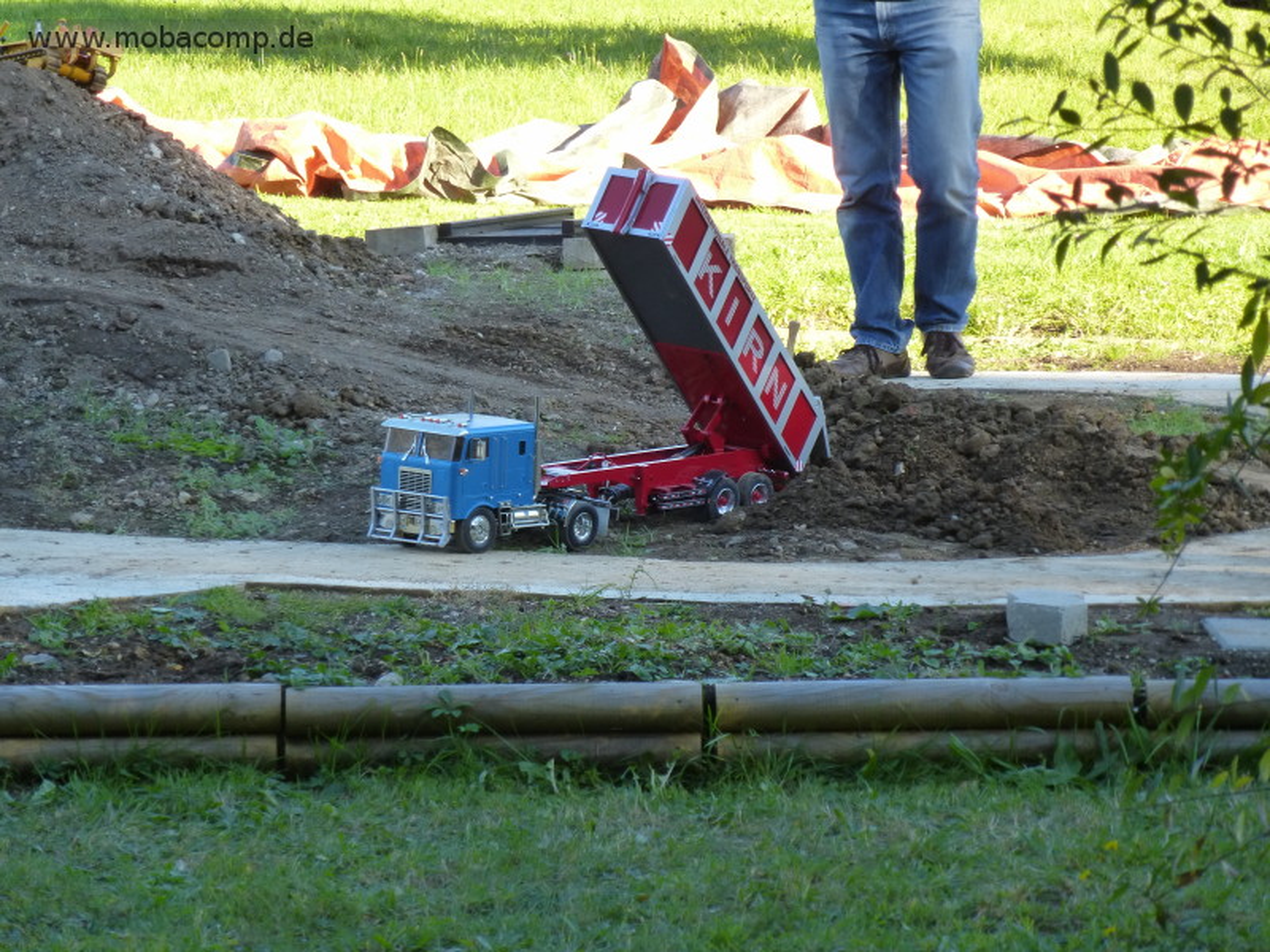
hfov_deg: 10.0
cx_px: 635
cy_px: 476
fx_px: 7228
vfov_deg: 7.5
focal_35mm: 197
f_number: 5.5
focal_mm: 35.2
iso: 200
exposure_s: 1/80
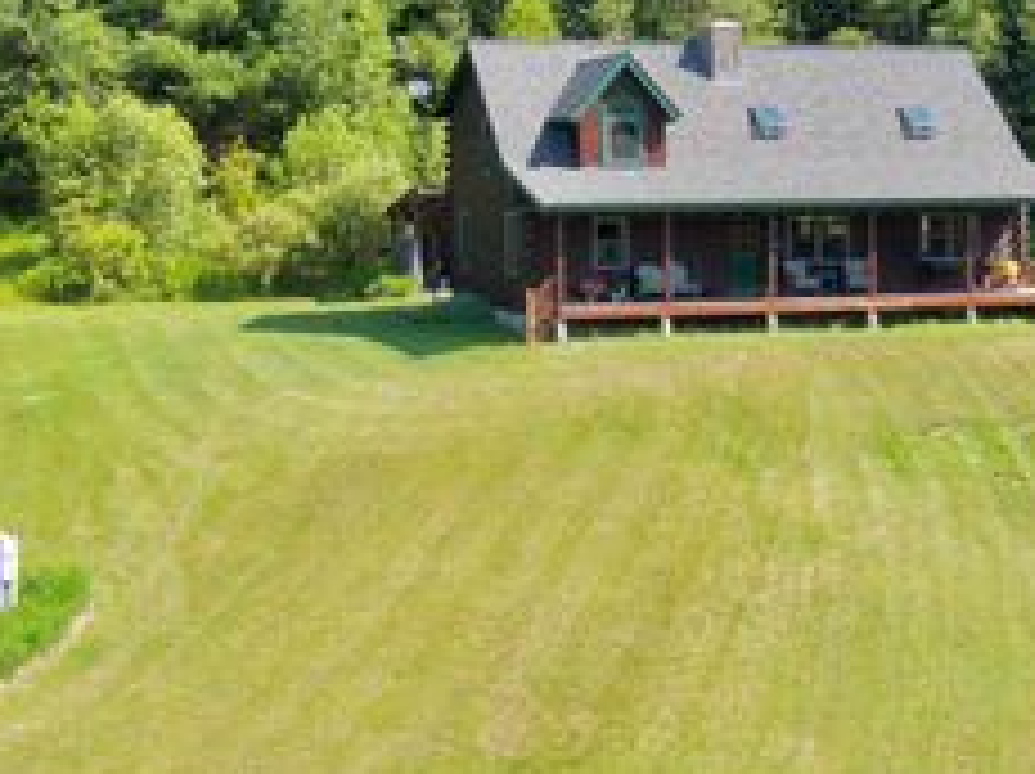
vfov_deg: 19.8
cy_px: 230
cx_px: 788
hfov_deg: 26.0
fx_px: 2210
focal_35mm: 74
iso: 100
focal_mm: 5.82
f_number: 3.2
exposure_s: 1/320
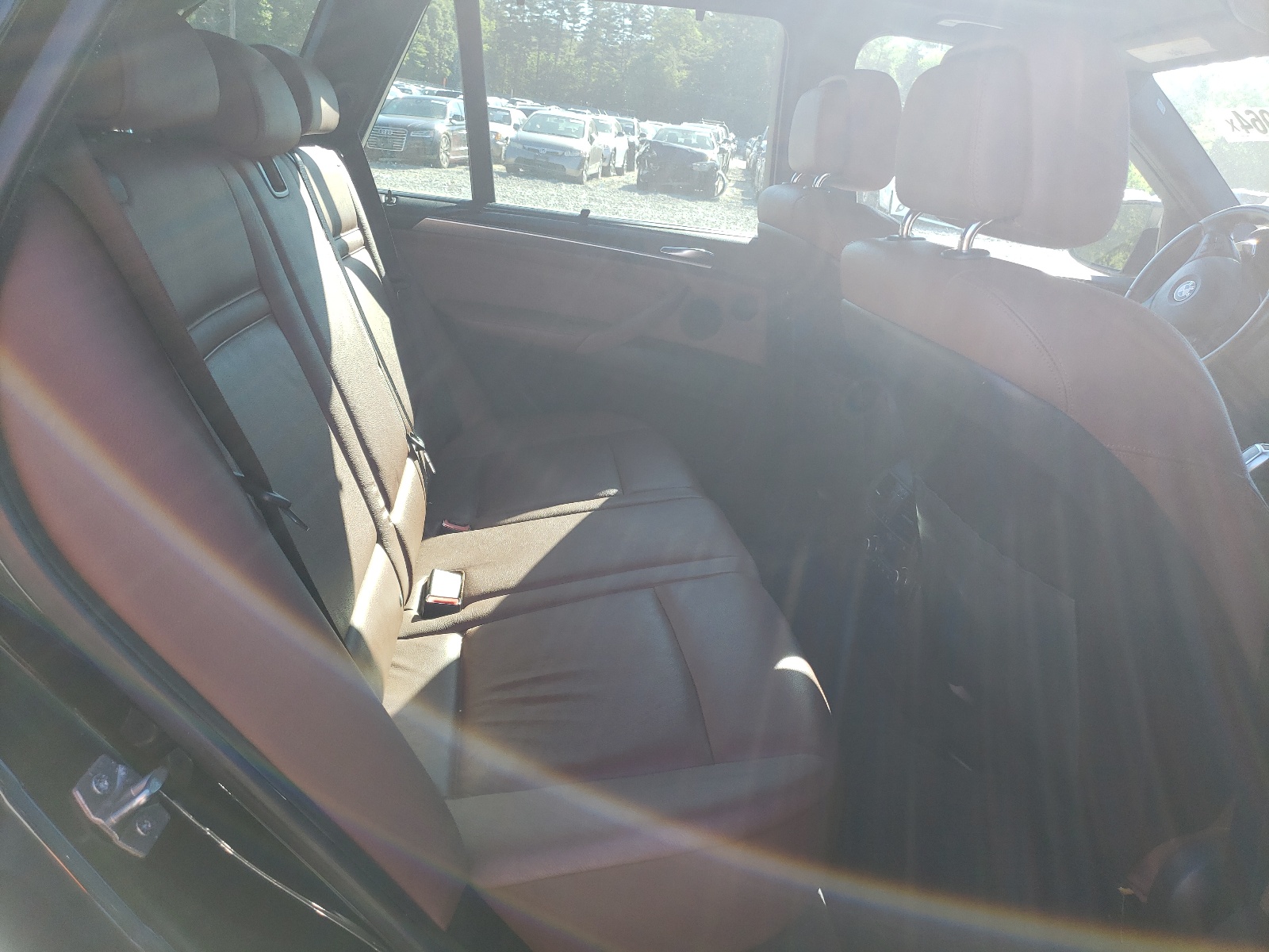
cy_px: 476
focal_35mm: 26
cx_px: 634
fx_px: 953
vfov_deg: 53.1
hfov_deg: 67.3
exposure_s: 1/286
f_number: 1.5
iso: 50
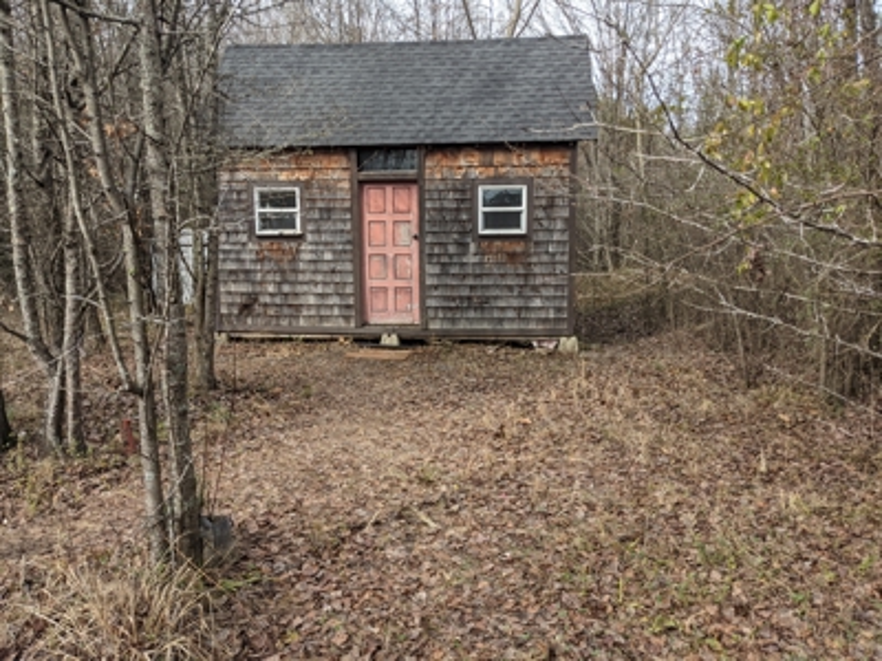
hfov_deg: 65.3
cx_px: 441
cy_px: 330
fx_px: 688
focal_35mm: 27
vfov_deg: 51.4
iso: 53
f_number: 1.73
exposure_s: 1/978
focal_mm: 4.38
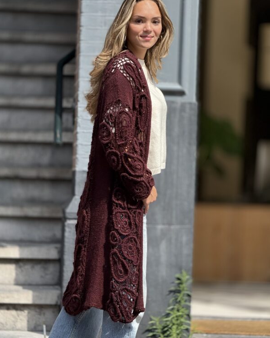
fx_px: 1259
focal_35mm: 126
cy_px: 172
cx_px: 134
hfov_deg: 12.2
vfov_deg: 15.3
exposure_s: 1/707
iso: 50
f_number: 2.8
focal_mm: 15.66
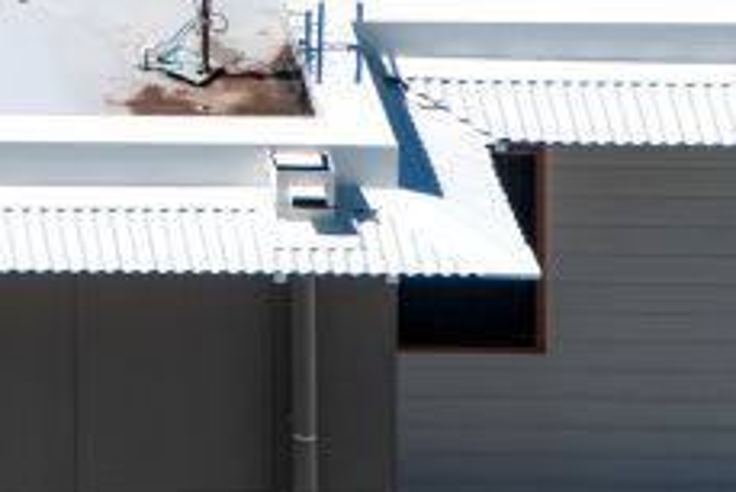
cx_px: -363
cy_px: -359
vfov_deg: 2.4
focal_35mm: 567
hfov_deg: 3.6
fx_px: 11599
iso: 100
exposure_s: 1/500
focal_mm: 100
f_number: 6.3
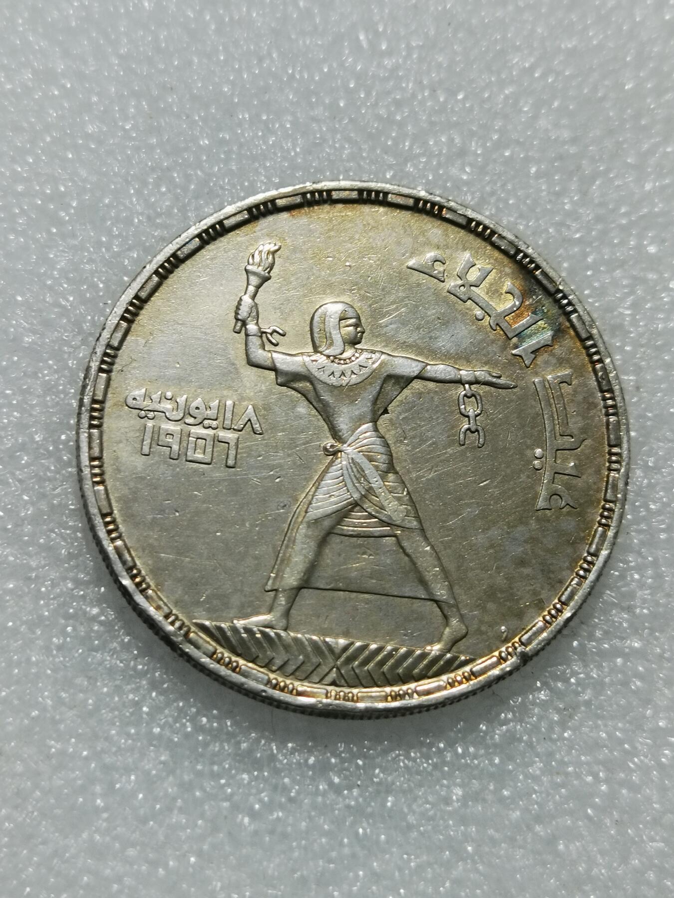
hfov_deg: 23.7
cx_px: 337
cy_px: 449
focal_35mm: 62
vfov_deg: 31.2
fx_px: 1610
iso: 64
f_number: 1.9
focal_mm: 6.67
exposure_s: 1/100
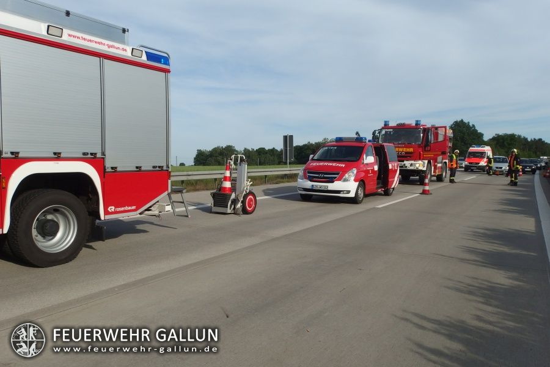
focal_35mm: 26
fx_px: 397
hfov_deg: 69.4
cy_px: 184
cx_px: 275
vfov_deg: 49.6
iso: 100
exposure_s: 1/800
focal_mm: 4.7
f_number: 5
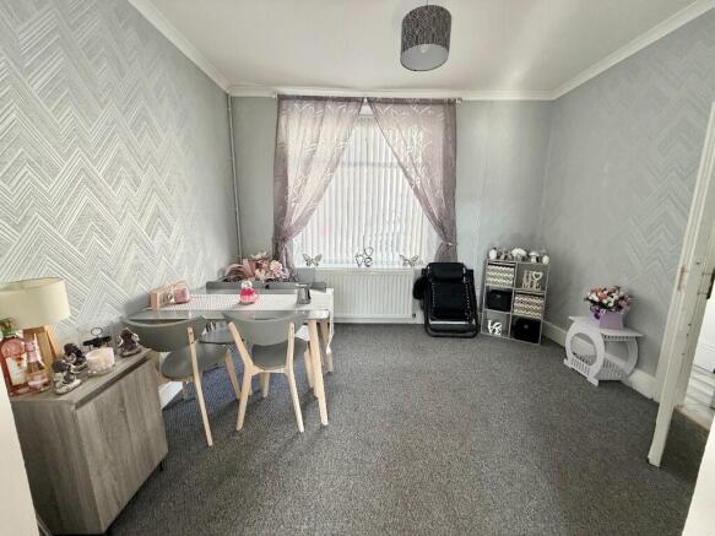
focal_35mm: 14
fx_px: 289
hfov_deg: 102.1
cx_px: 358
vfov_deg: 85.7
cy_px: 268
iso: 64
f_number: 2.2
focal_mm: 2.22
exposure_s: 1/124
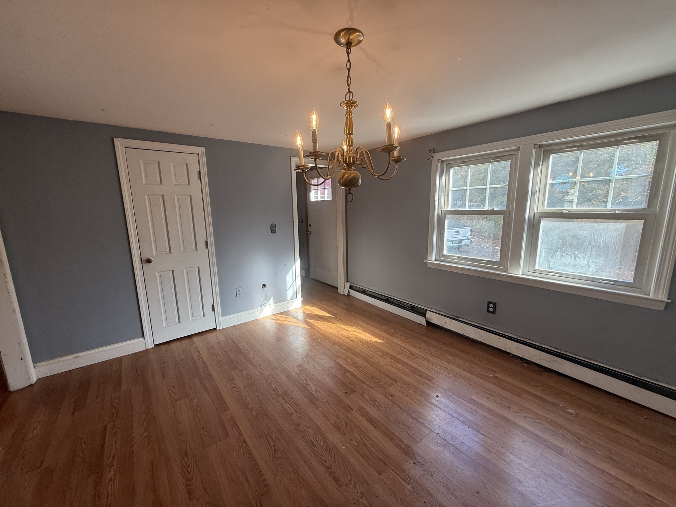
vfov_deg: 85.7
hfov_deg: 102.1
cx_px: 338
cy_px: 254
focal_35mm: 14
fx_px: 273
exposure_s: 1/120
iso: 100
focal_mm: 2.22
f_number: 2.2
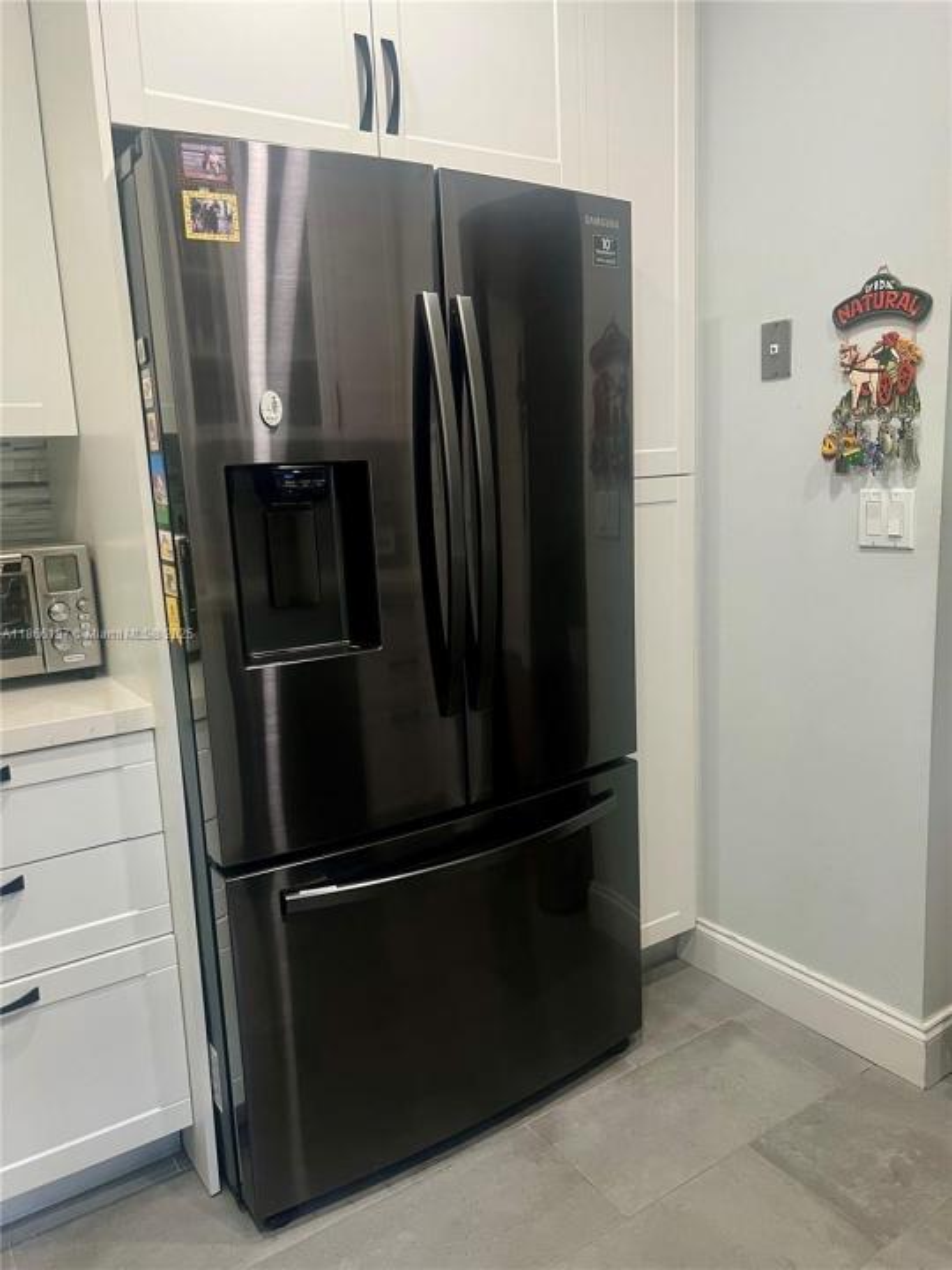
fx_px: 953
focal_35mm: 26
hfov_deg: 53.1
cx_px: 476
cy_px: 635
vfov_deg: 67.3
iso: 160
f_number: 1.5
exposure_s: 1/60
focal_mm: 5.7
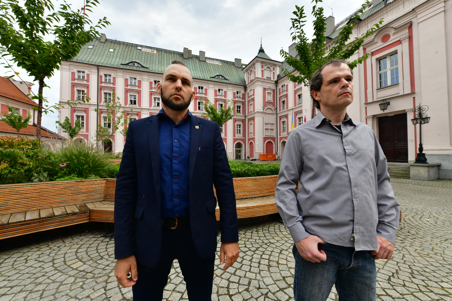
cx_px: 226
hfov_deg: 104.3
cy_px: 150
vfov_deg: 81.2
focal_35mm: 14
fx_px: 176
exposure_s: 1/100
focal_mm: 14
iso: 100
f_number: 9
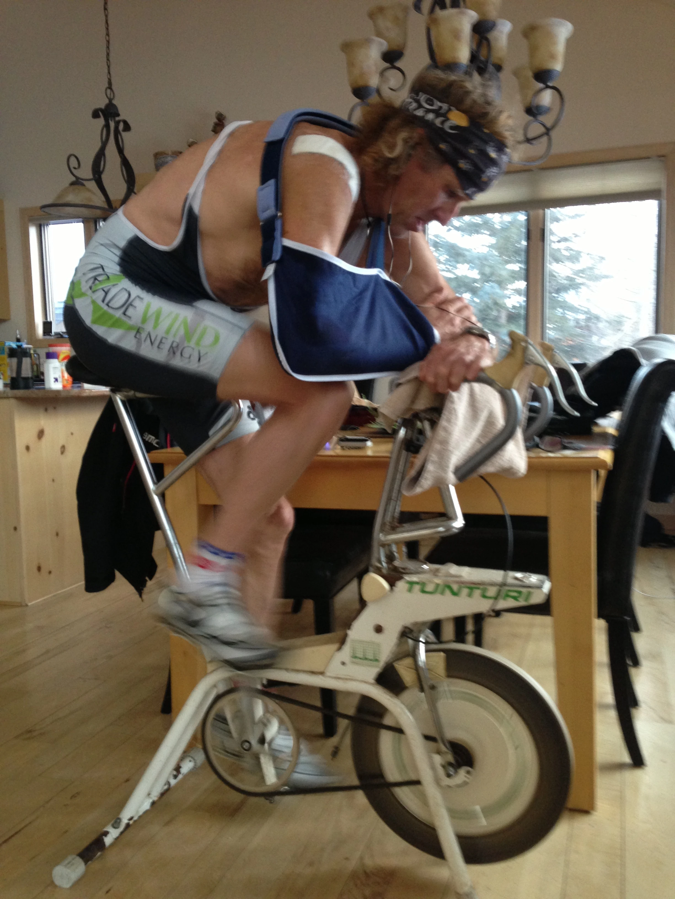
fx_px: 858
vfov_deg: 55.4
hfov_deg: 42.9
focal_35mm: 33
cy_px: 450
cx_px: 338
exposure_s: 1/20
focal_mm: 4.13
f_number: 2.4
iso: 160
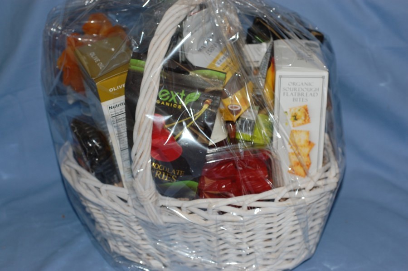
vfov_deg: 18.1
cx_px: 204
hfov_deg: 27.0
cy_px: 136
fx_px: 849
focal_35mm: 75
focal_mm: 50
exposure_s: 1/125
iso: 200
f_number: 5.6
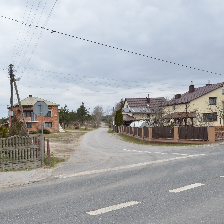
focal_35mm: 41
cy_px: 112
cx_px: 109
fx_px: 298
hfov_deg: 41.2
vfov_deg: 41.3
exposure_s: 1/320
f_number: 8
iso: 400
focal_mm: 21
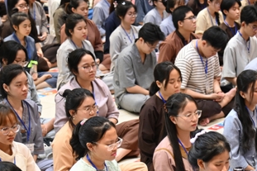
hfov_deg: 14.7
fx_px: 985
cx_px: 220
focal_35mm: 138
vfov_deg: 9.9
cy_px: 135
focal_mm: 66
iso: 3200
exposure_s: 1/125
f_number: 4
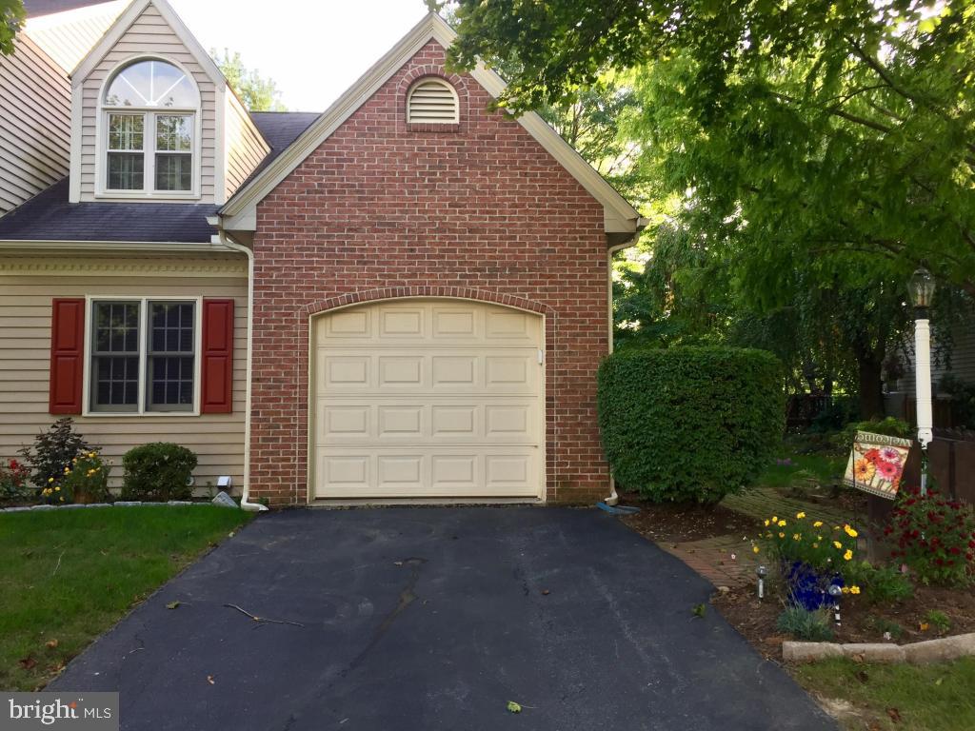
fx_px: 817
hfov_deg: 61.7
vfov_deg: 48.2
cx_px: 488
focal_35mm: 29
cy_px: 366
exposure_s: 1/120
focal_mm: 4.15
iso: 40
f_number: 2.2
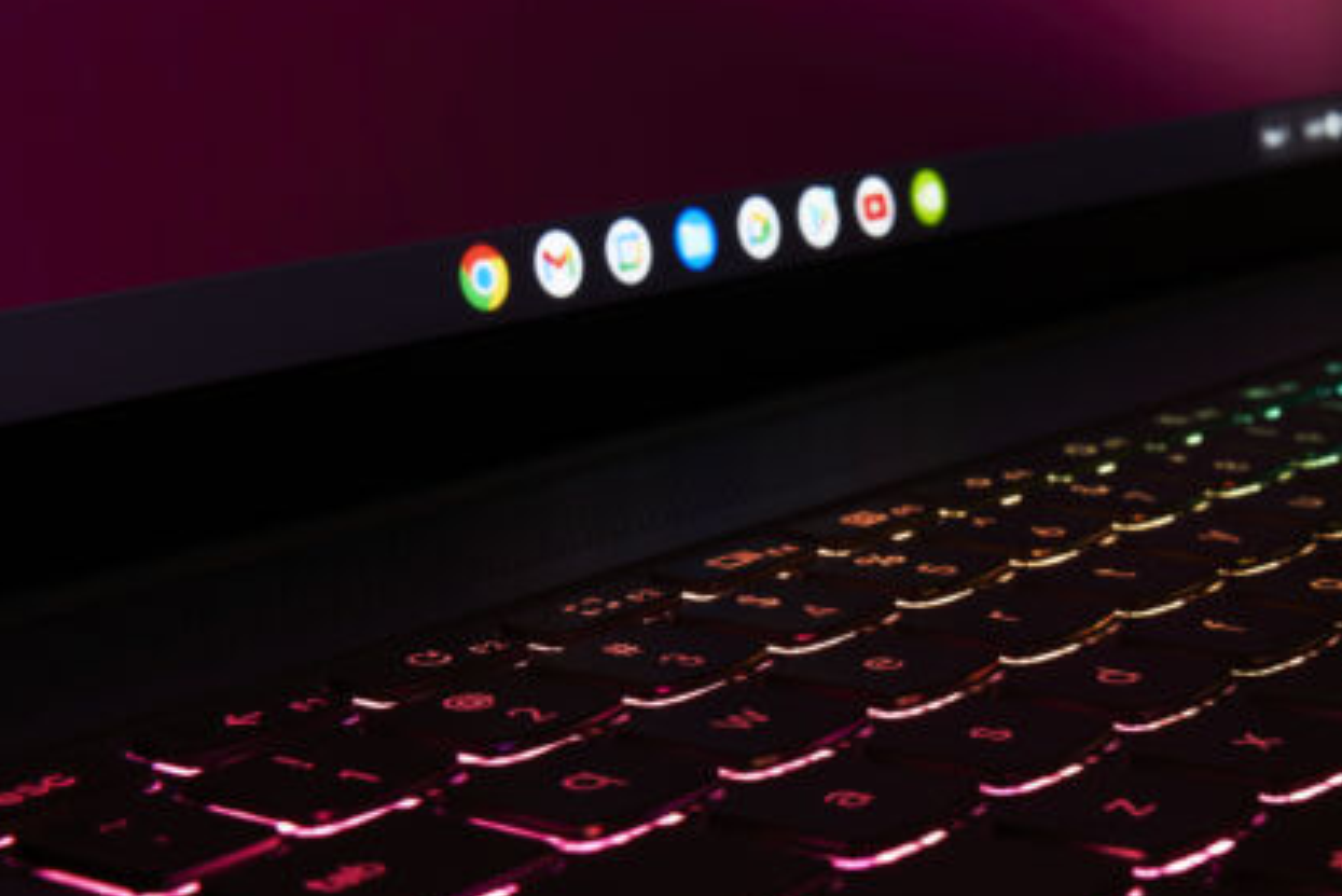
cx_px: 1239
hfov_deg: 24.8
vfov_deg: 17.2
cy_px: 618
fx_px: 2946
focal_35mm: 79
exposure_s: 5
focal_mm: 41
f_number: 16
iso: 200
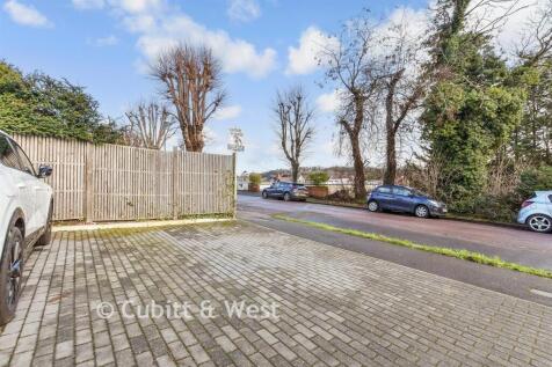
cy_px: 184
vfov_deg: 77.3
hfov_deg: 100.4
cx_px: 276
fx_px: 230
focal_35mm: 15
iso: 160
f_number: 8
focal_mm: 10
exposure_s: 1/50
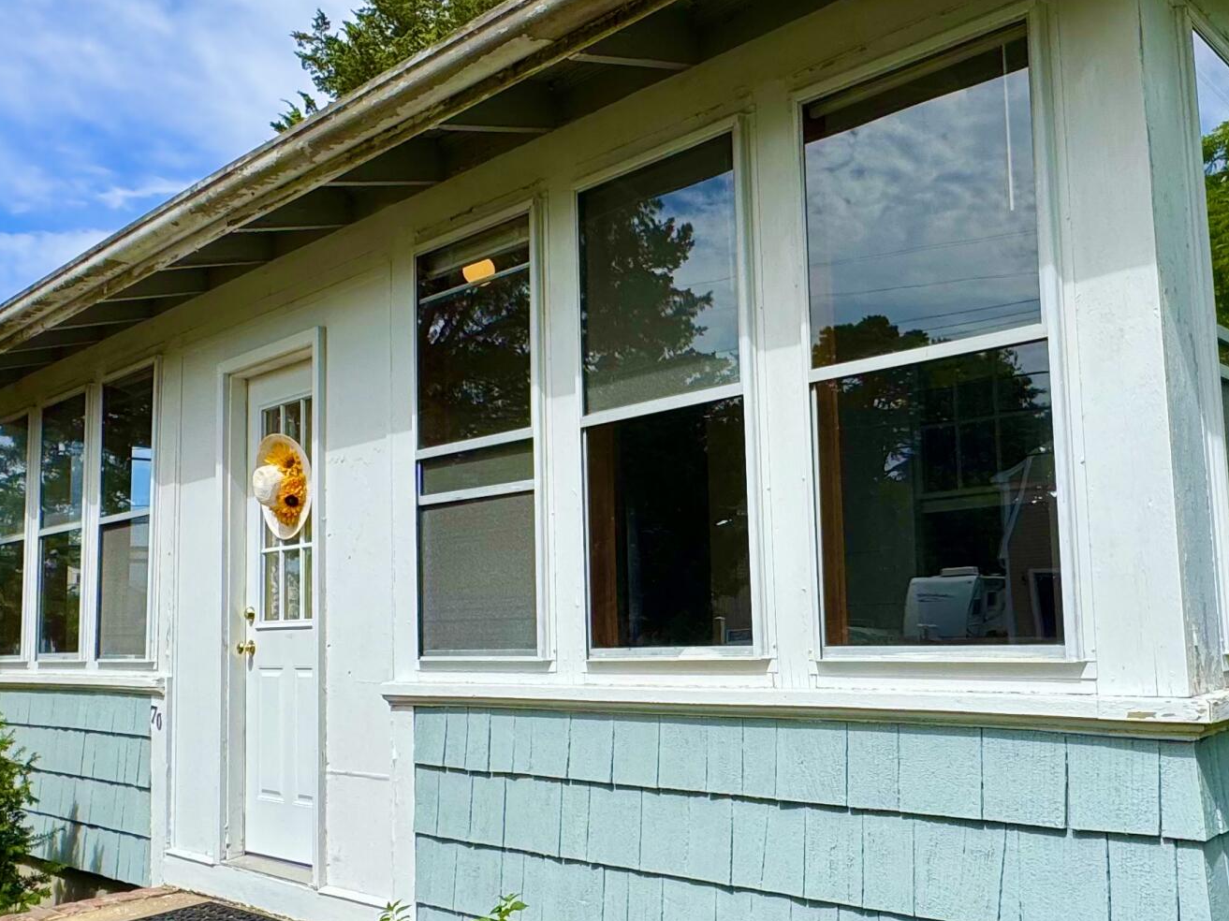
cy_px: 510
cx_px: 820
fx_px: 1136
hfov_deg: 55.6
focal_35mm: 32
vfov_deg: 44.1
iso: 50
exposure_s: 1/2494
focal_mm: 2.22
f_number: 2.2
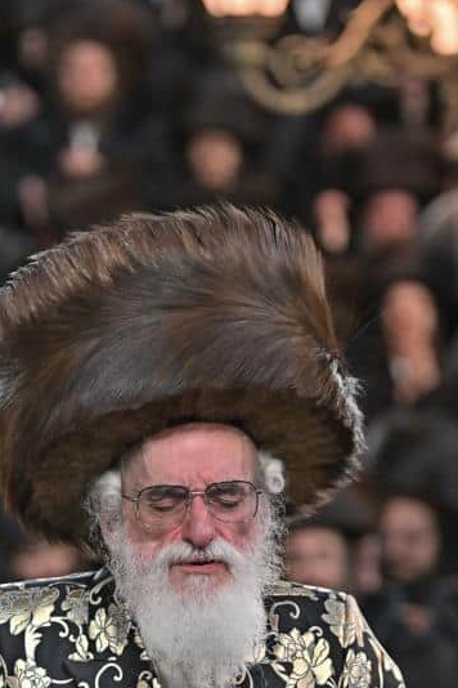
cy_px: 554
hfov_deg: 6.0
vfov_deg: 8.9
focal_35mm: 230
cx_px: 190
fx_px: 4389
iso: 640
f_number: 2.8
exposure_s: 1/320
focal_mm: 120
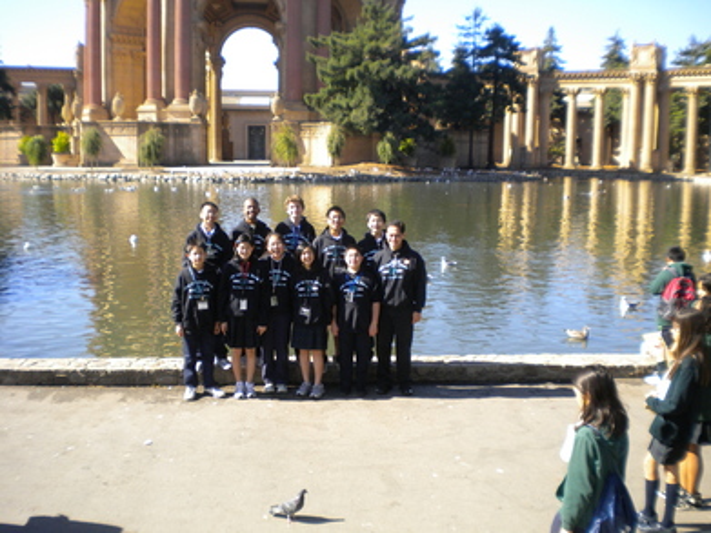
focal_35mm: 35
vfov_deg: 40.7
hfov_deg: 52.6
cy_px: 266
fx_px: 719
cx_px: 356
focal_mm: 6.3
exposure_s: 1/284
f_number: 4.6
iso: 113
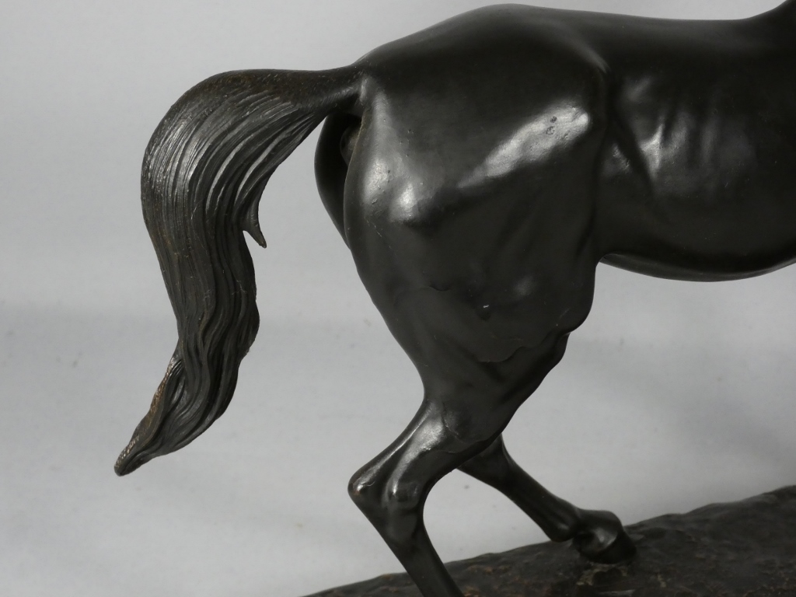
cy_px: 298
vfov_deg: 15.9
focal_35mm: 93
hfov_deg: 21.1
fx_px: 2139
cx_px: 398
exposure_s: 1/125
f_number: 4.7
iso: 640
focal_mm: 16.6
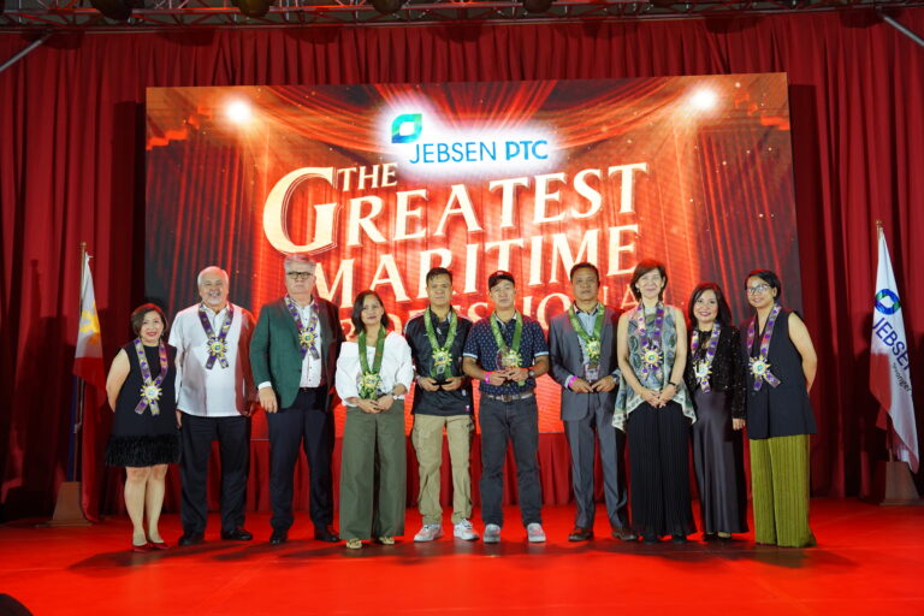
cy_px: 308
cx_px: 462
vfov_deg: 37.9
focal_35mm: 35
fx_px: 898
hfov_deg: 54.4
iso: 1600
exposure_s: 1/250
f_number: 3.2
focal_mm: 35
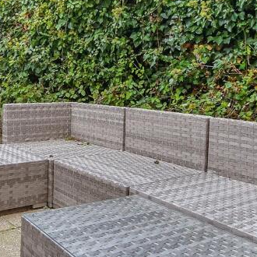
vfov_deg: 25.9
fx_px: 554
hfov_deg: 25.2
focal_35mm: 66
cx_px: 19
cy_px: 80
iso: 160
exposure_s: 1/40
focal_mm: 17
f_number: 8
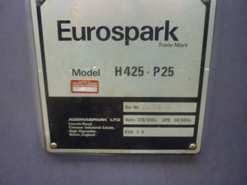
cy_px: 92
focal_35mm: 33
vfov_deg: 42.9
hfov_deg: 55.4
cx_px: 124
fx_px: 235
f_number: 2.8
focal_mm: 5.5
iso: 800
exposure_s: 1/13
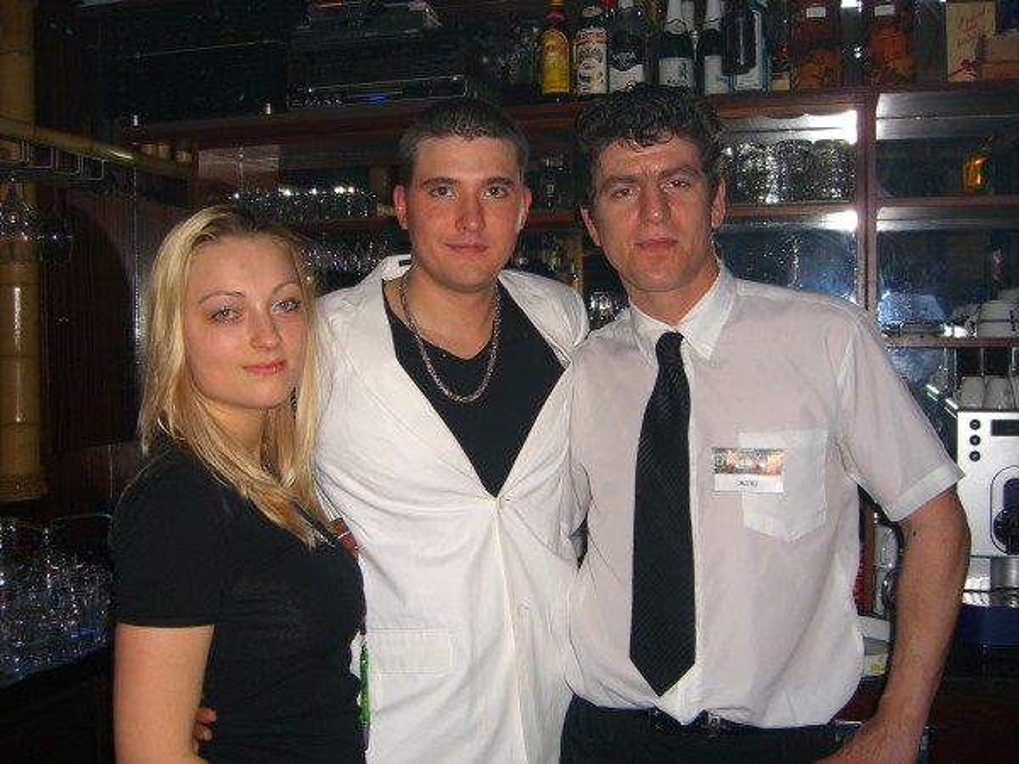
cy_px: 382
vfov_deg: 37.7
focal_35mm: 38
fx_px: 1119
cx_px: 510
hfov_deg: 49.0
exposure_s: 1/60
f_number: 2.8
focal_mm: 7.9
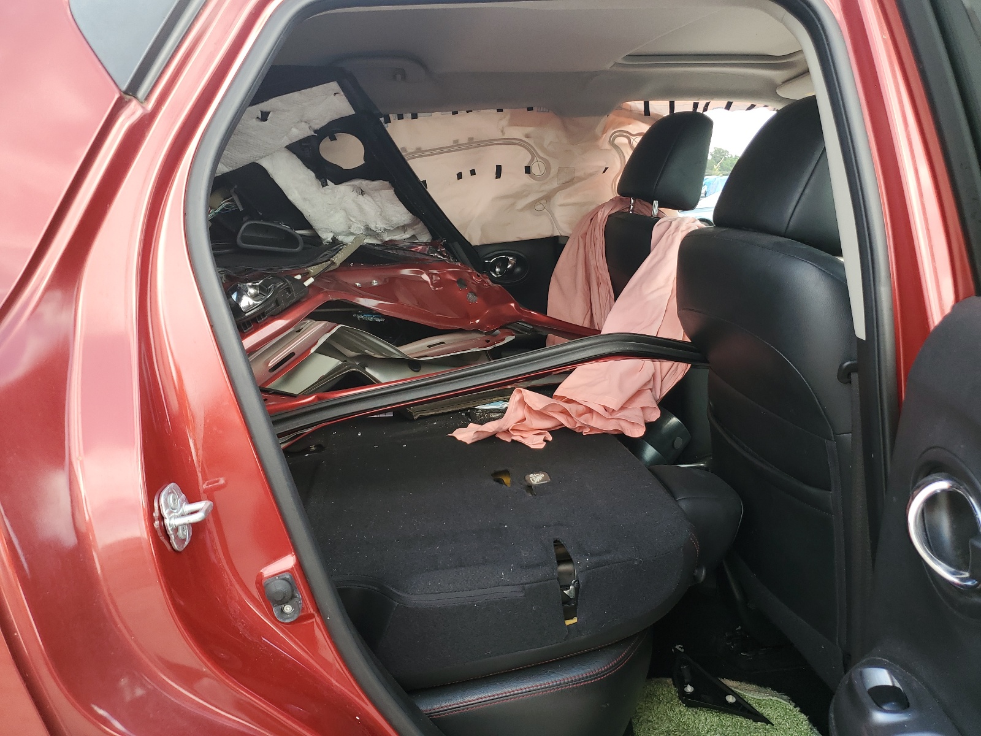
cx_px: 490
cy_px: 368
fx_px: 737
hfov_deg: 67.3
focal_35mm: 26
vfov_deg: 53.1
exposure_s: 1/244
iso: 50
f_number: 1.5
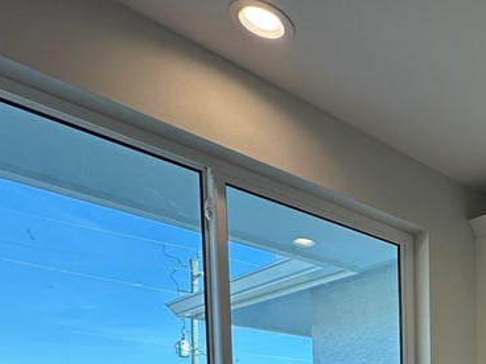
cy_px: 472
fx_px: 548
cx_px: 556
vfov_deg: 29.6
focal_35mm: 39
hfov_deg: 38.2
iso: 40
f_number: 2.2
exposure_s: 1/220
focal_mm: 2.22
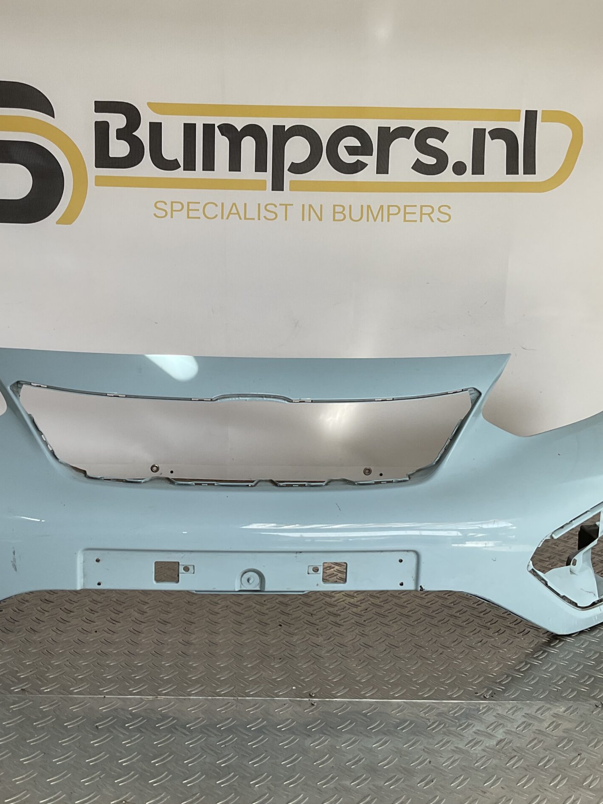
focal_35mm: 39
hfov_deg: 36.7
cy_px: 404
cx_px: 245
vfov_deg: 47.9
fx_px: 906
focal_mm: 3
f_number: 1.8
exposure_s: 1/186
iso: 16
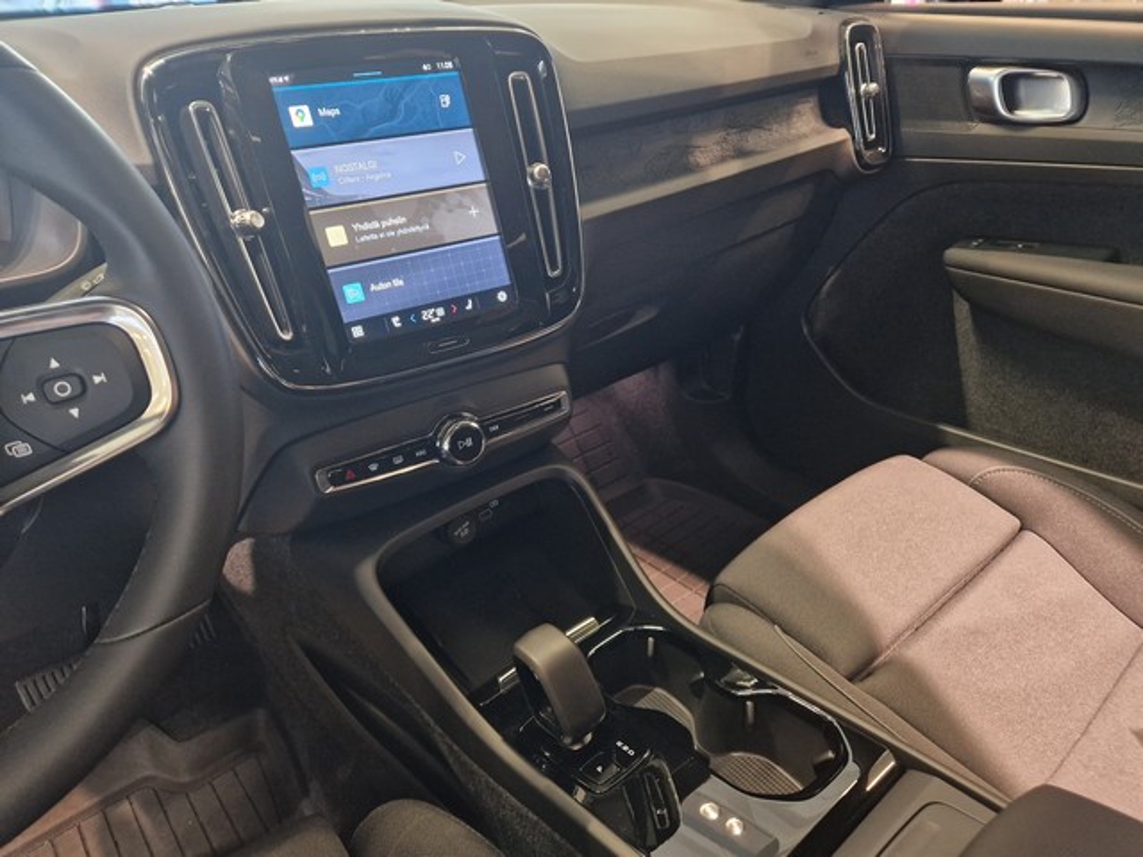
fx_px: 759
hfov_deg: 73.9
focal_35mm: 23
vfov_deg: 58.9
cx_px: 572
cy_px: 428
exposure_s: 1/100
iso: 250
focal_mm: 5.4
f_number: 1.8
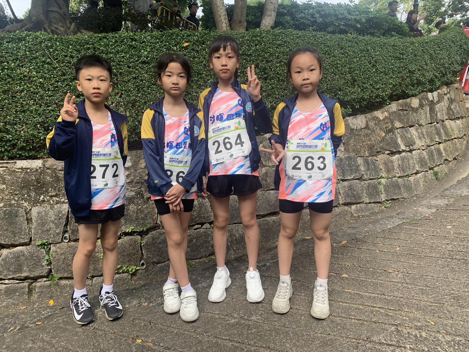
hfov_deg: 67.3
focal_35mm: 26
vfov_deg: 53.1
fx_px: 352
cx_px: 234
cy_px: 176
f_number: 1.8
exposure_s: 1/283
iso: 25
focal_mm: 4.25
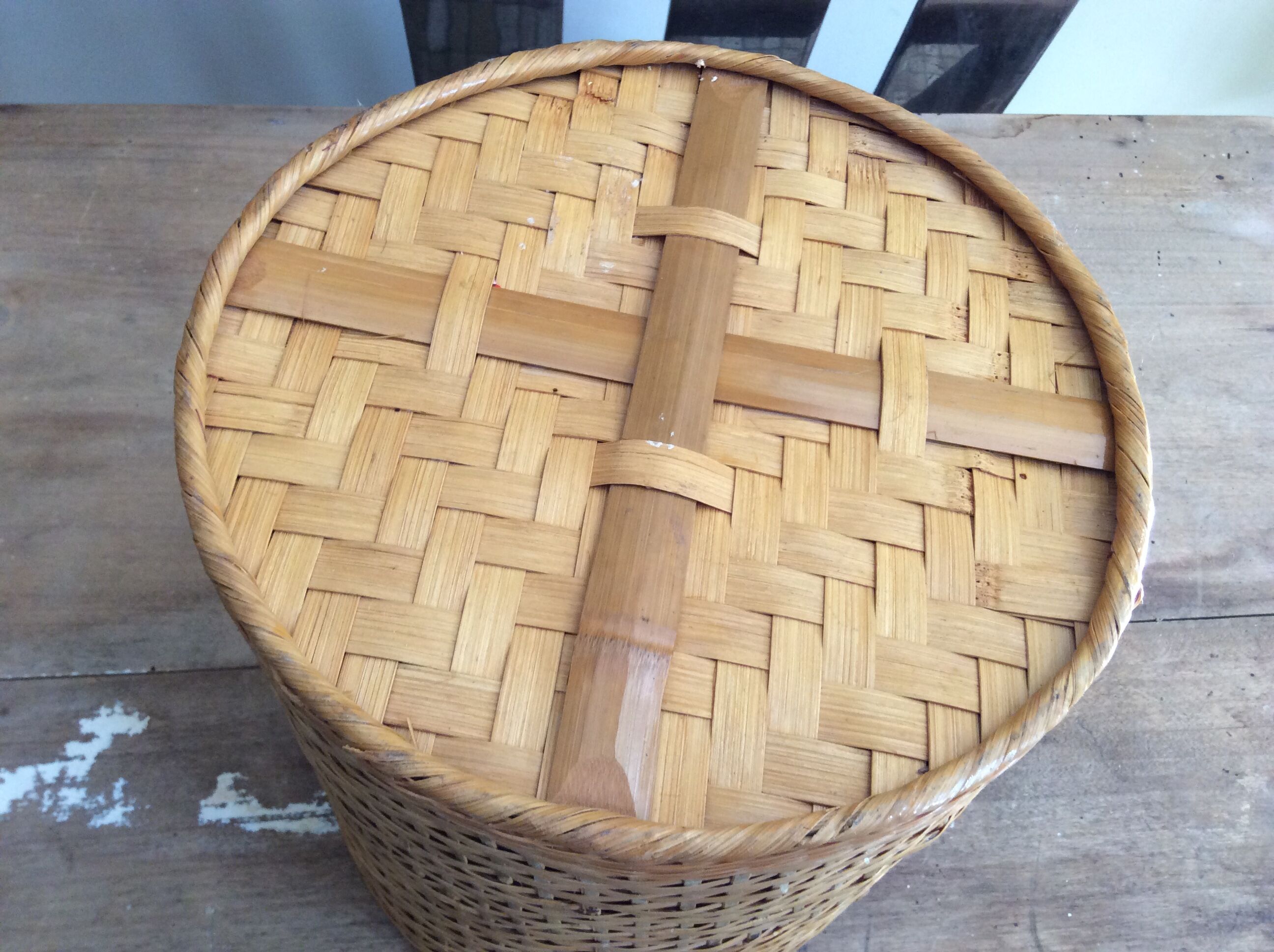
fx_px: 1176
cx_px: 637
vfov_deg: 44.1
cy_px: 476
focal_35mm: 32
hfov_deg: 56.9
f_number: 2.4
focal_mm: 3.3
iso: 80
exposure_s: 1/25
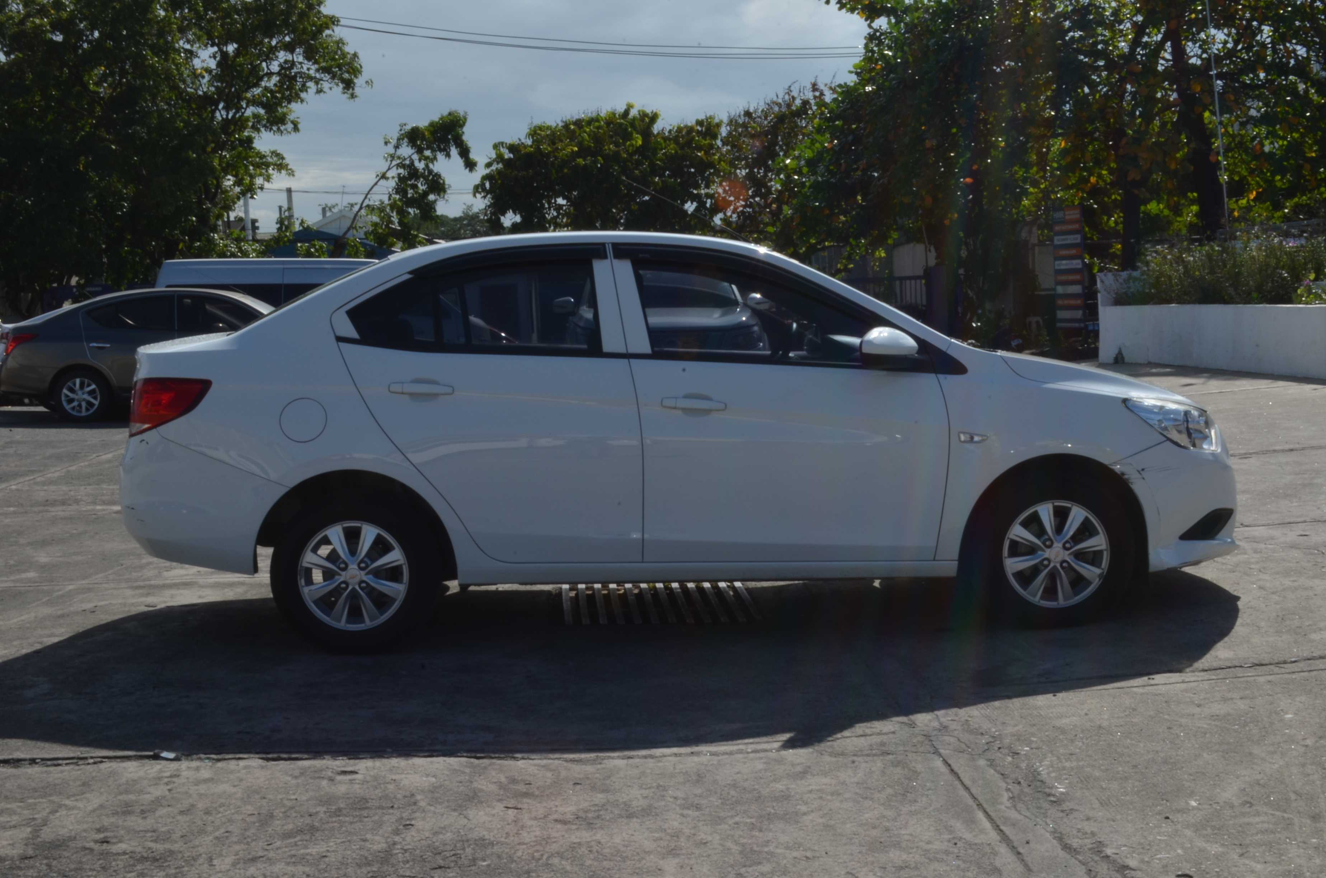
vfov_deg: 30.7
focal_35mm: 44
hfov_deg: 45.0
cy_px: 439
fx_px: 1599
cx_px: 663
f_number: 29
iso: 100
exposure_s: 1/25
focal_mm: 29
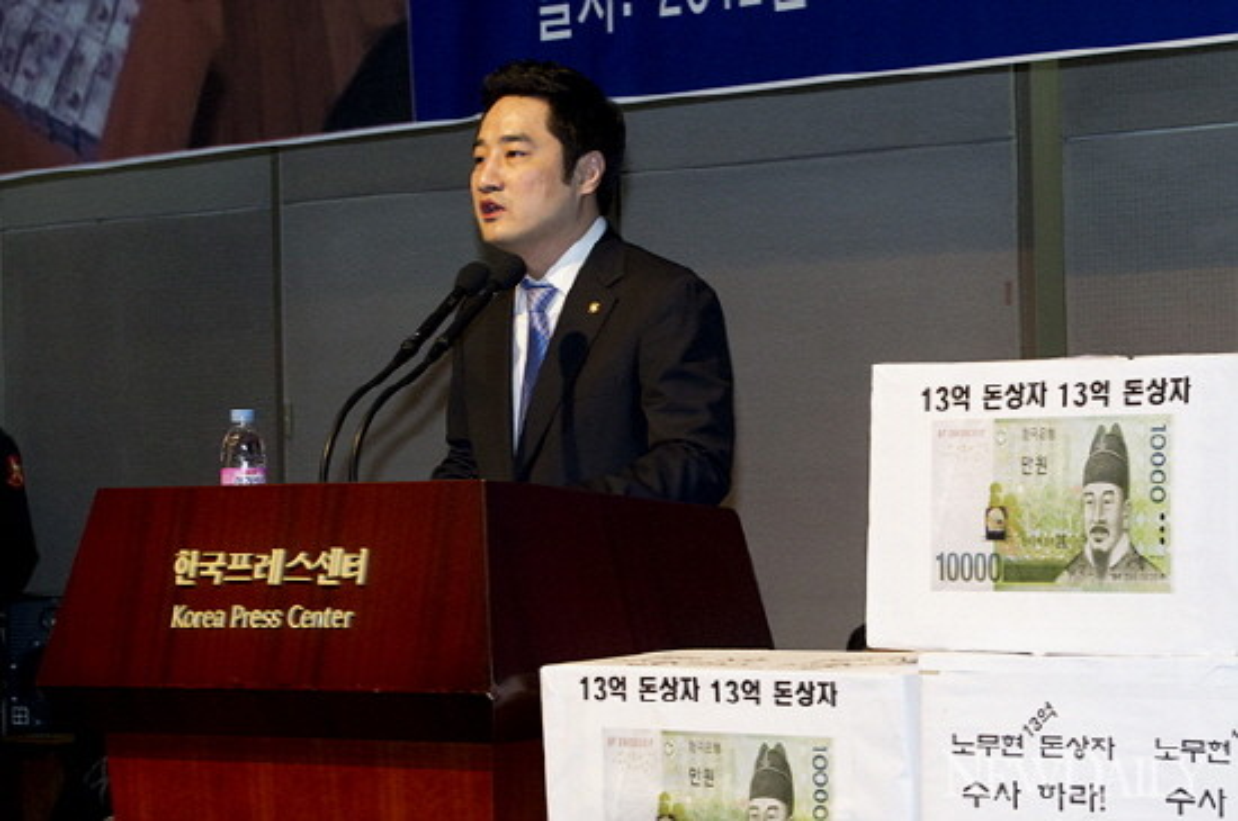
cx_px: 619
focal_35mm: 70
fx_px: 2404
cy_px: 410
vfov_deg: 19.4
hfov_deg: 28.9
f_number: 6.3
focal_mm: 70
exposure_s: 1/60
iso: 3200
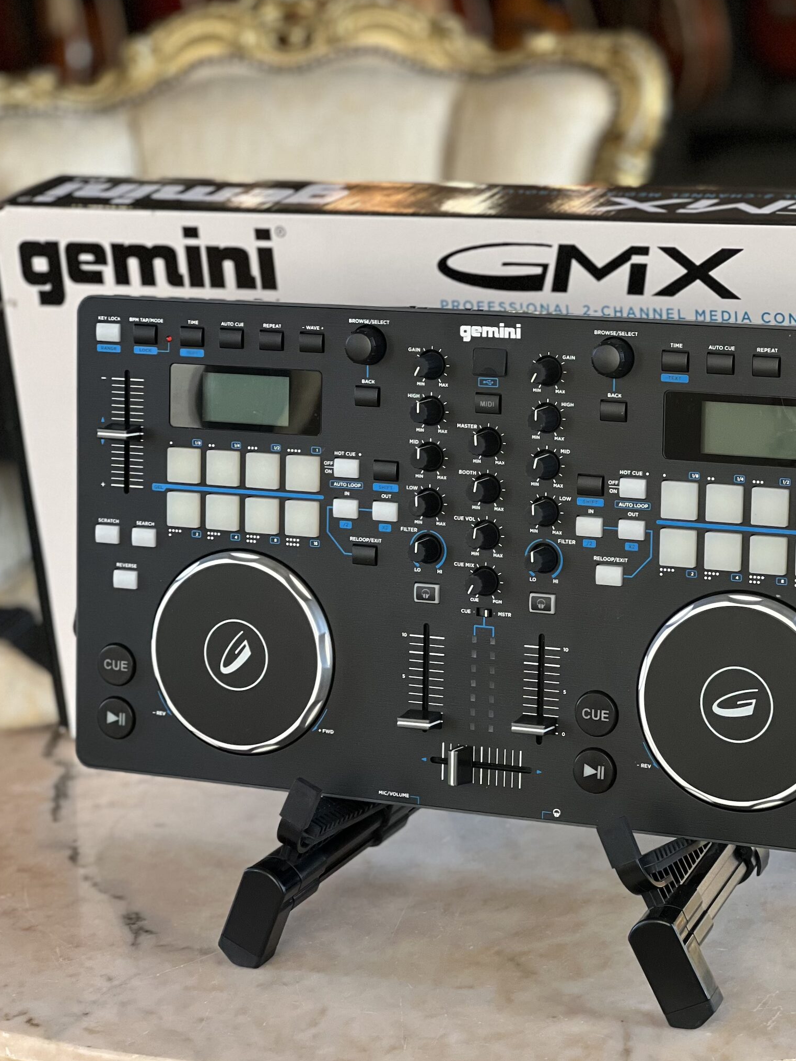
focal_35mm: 97
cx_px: 498
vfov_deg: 20.2
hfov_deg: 15.2
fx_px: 2974
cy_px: 586
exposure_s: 1/73
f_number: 2.8
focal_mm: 9
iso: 250
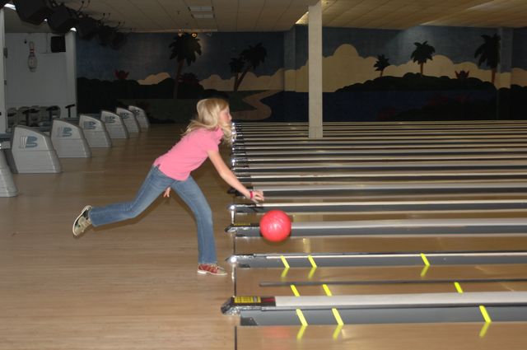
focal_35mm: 72
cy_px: 175
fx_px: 1053
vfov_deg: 18.9
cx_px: 264
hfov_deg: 28.1
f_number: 4.2
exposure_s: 1/125
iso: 400
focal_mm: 48
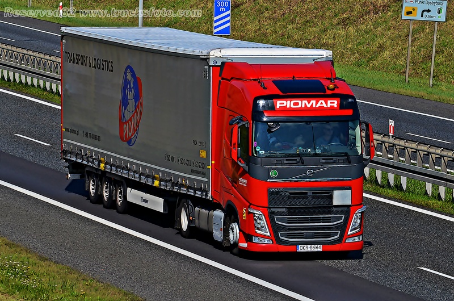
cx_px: 227
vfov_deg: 5.4
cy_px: 150
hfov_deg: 8.1
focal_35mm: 255
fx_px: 3209
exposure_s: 1/800
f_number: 8
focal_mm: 170
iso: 200
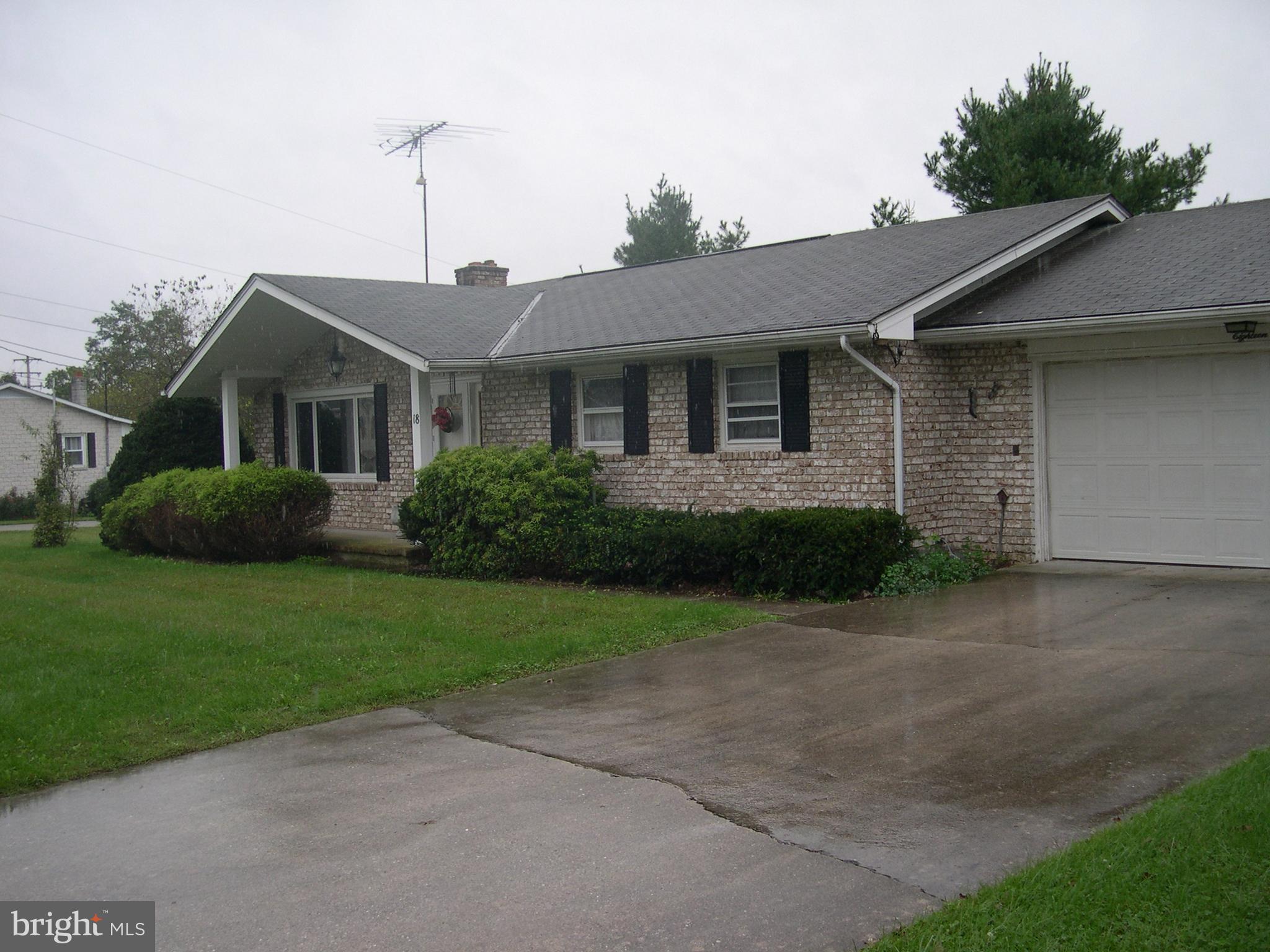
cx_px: 635
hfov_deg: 49.0
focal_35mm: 38
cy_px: 476
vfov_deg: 37.7
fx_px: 1394
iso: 100
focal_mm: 8
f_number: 2.8
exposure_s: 1/627
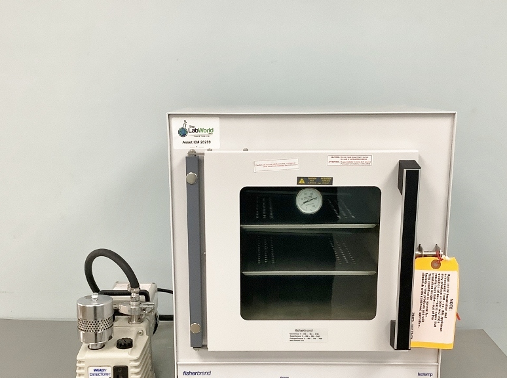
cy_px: 221
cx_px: 261
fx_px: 599
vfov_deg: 34.9
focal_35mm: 41
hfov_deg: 45.9
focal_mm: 3.3
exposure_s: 1/60
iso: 125
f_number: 2.4
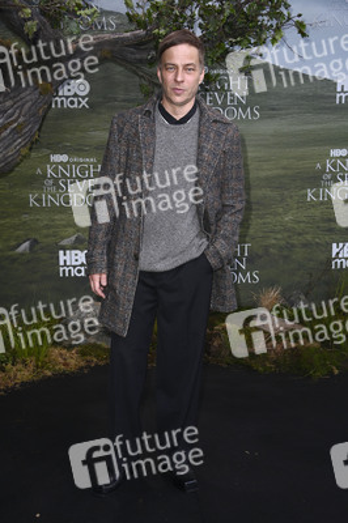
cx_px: 174
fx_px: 755
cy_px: 262
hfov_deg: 25.9
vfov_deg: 38.2
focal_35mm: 52
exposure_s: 1/250
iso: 640
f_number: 5.6
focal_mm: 52
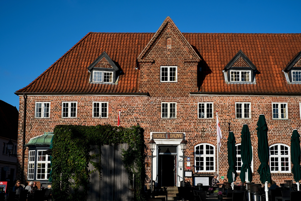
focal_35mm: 53
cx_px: 150
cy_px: 100
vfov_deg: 25.5
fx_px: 443
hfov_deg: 37.5
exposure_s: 1/1700
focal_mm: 35
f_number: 5.6
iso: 160
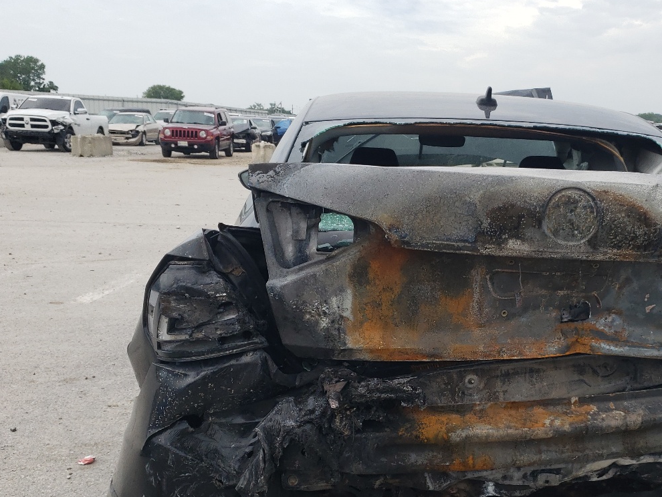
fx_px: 803
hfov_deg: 43.1
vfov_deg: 34.1
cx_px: 510
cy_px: 330
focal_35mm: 42
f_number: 1.5
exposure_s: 1/2000
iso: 50
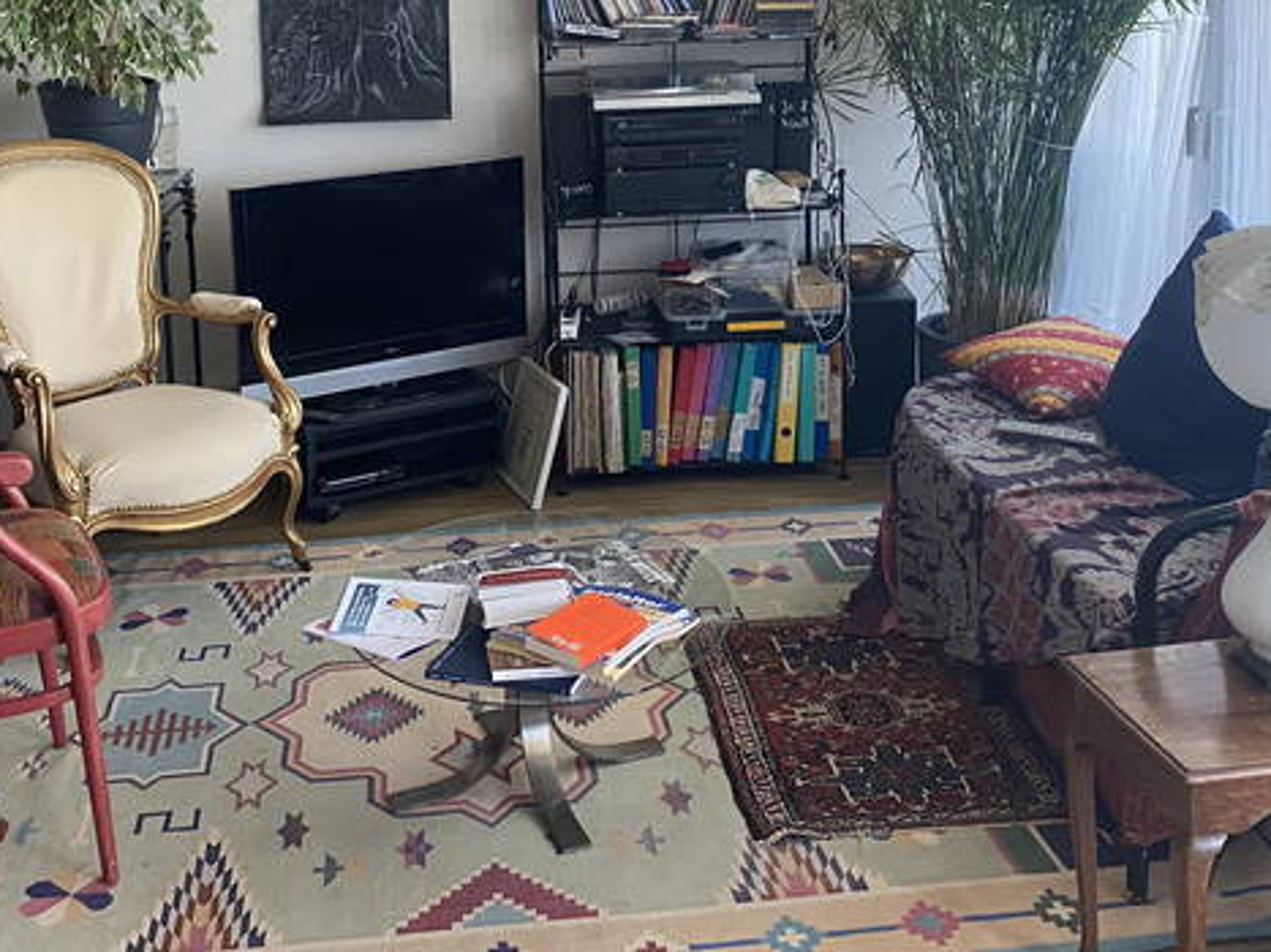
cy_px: 190
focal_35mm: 44
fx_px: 1615
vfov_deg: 32.0
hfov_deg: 43.0
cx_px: 626
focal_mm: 4.25
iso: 125
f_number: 1.8
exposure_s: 1/96
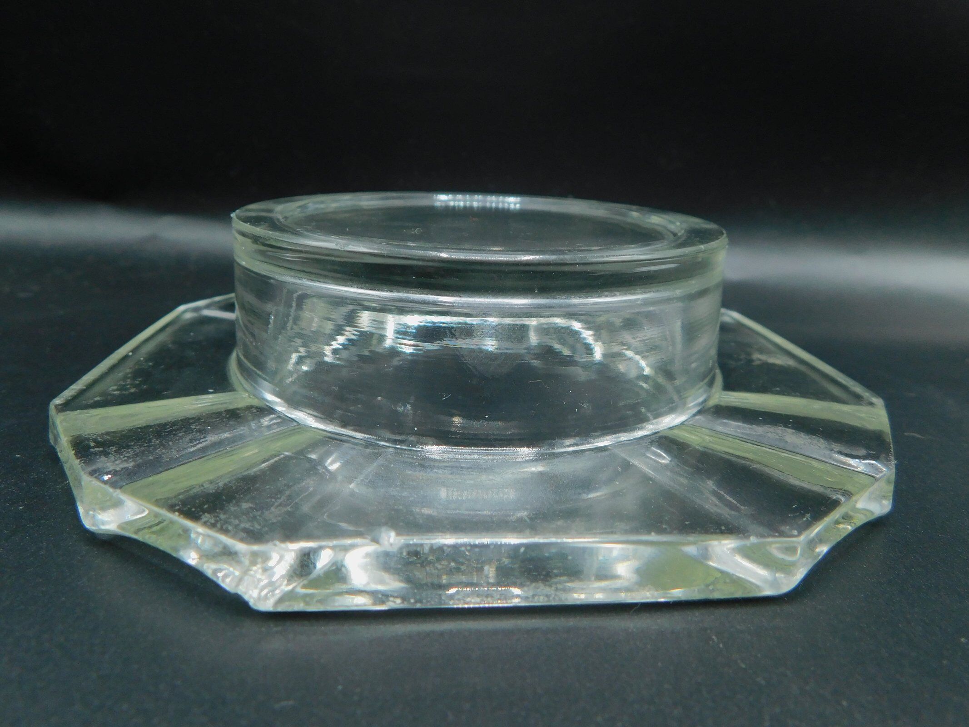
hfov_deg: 73.9
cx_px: 484
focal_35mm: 23
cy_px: 364
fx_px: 644
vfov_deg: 58.9
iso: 125
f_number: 3
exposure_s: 1/60
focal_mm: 4
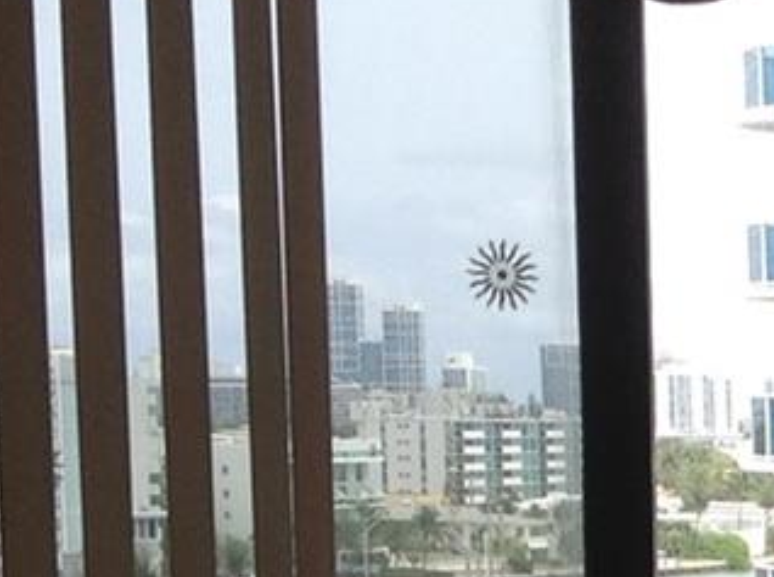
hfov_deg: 10.5
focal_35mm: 176
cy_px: 835
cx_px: 1424
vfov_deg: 8.2
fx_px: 3926
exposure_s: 1/308
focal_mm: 4.28
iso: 50
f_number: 2.4
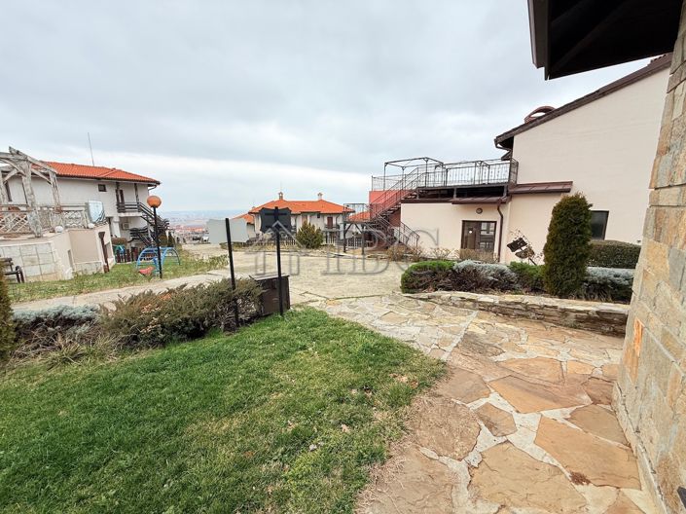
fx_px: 277
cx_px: 343
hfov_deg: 102.1
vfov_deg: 85.6
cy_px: 257
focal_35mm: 14
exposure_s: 1/549
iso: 50
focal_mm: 2.22
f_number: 2.2
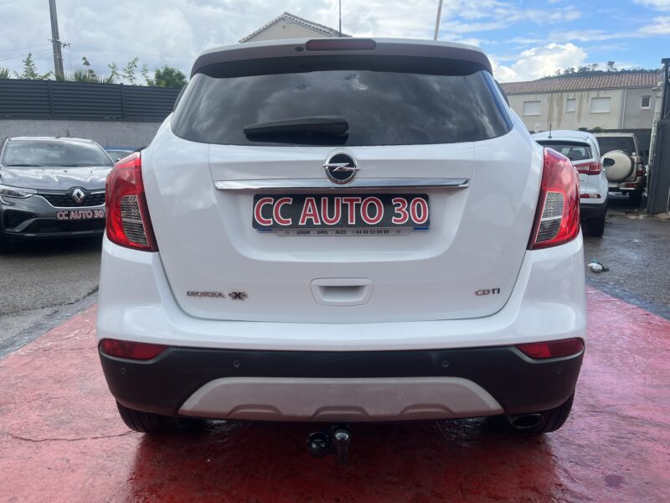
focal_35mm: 26
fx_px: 503
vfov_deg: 53.1
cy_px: 252
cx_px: 335
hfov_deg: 67.3
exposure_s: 1/967
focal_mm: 5.1
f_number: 1.6
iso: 50
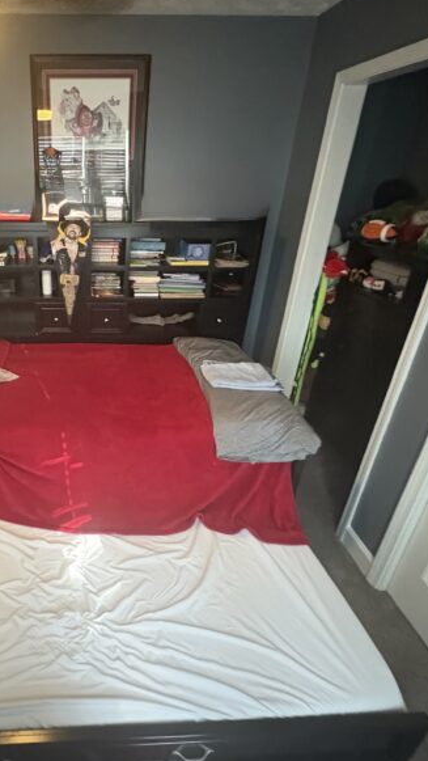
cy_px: 373
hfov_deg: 50.2
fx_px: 424
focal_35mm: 21
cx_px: 81
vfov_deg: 83.8
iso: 1250
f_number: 2.2
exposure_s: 1/30
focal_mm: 2.22
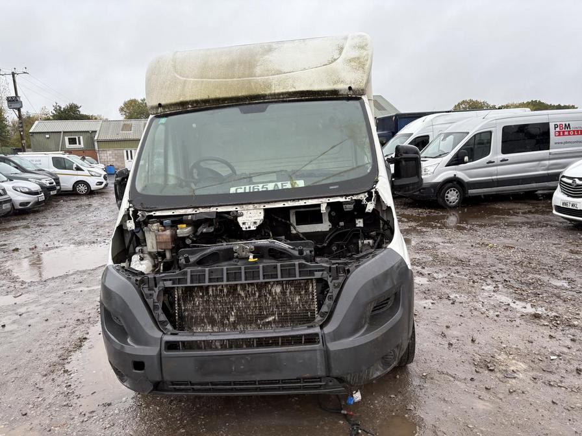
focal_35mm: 26
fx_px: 437
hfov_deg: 67.3
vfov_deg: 53.1
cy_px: 218
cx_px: 291
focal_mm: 5.96
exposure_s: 1/163
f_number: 1.6
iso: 40
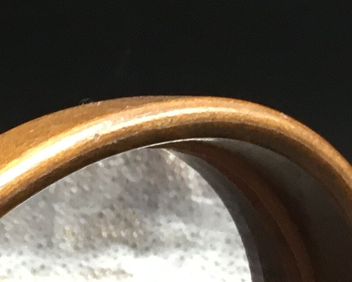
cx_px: -278
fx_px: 1500
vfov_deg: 9.7
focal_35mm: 144
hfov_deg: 12.3
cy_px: 626
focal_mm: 4.15
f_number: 2.2
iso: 80
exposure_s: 1/33
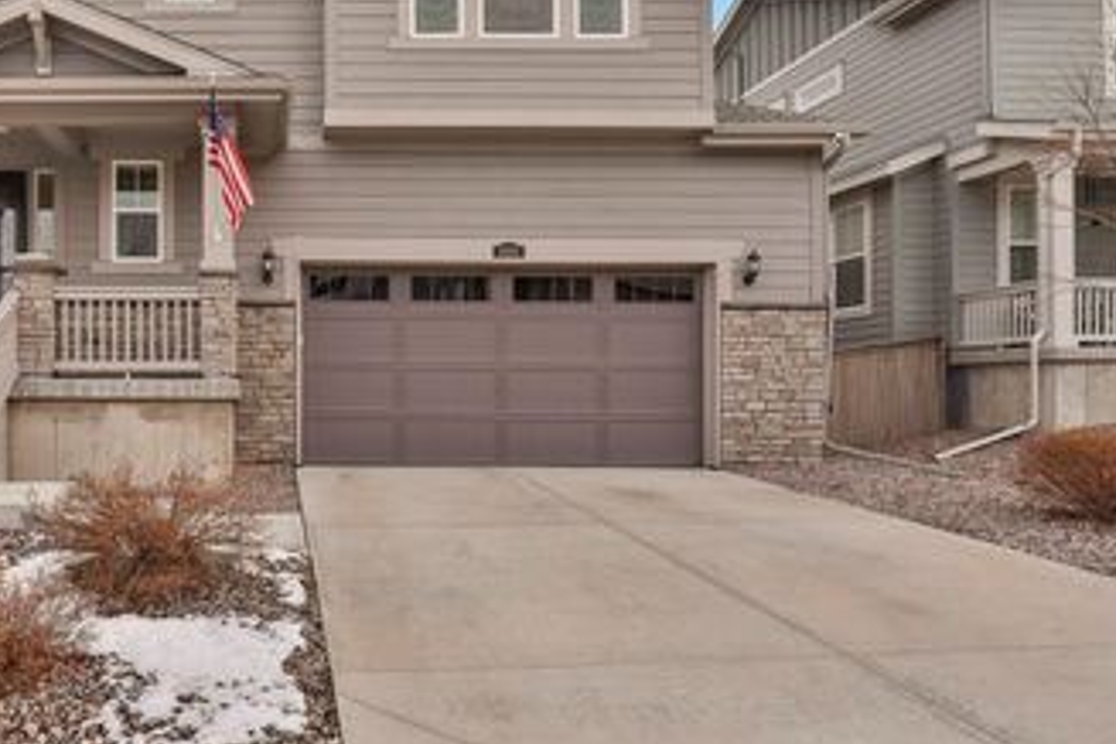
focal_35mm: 26
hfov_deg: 65.3
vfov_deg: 49.1
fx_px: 806
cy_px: 282
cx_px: 283
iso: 160
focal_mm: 17
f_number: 8
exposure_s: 1/20
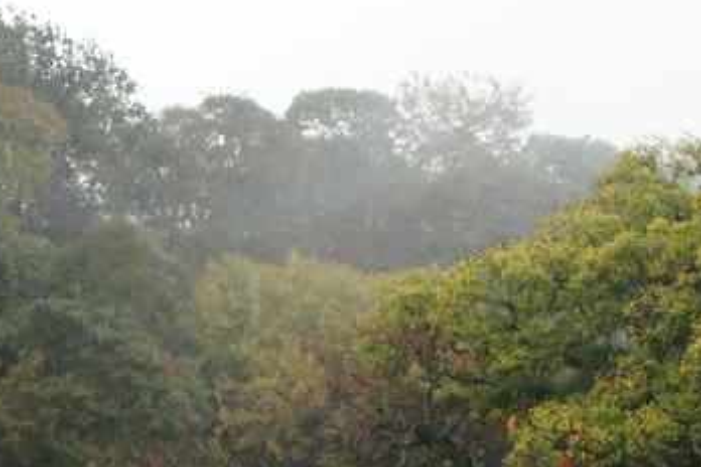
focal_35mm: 124
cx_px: -14
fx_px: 2414
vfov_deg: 10.8
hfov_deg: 16.2
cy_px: 601
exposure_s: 1/400
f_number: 7.1
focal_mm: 24
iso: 3200
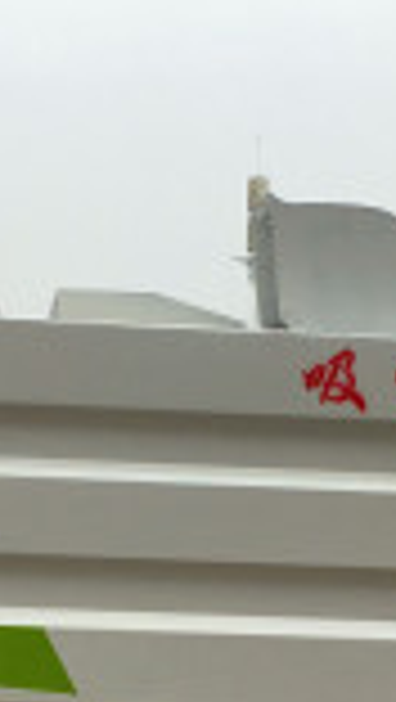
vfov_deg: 20.6
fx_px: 1881
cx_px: 148
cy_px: 655
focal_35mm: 101
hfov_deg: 12.0
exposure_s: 1/1099
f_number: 2.2
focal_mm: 4.15
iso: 25
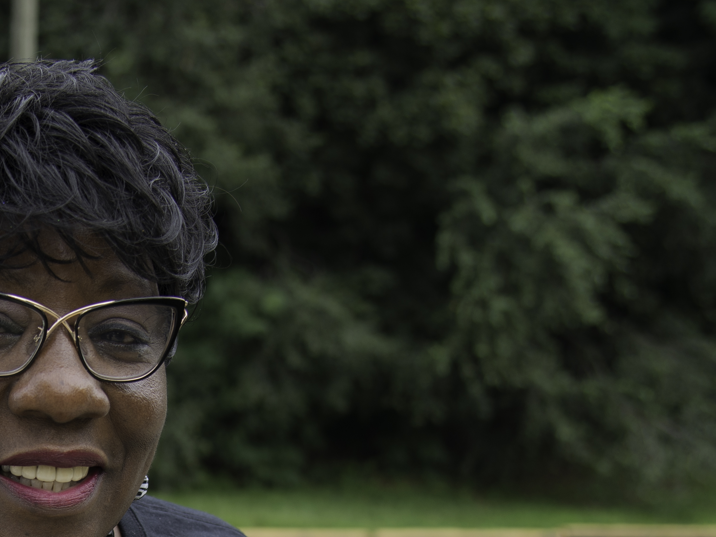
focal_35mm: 75
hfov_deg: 24.8
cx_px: 12
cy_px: 574
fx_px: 1551
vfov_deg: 18.9
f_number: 4
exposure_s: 1/160
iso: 160
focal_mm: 32
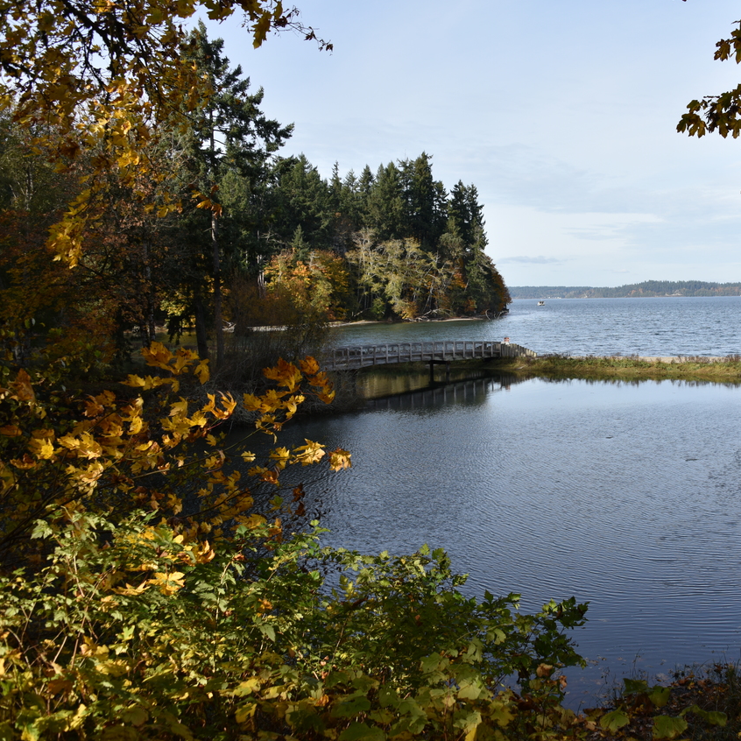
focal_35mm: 36
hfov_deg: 44.7
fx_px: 872
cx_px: 542
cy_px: 372
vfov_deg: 46.0
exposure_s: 1/200
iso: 100
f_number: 7.1
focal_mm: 28
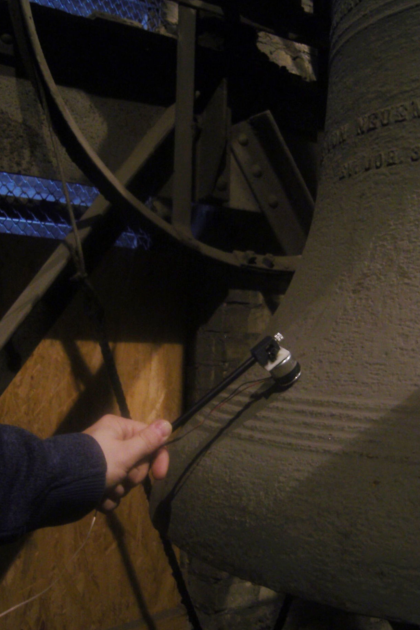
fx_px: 717
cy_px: 342
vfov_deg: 47.4
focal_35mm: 41
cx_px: 225
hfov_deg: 32.6
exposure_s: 1
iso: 200
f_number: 2.8
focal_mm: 7.3
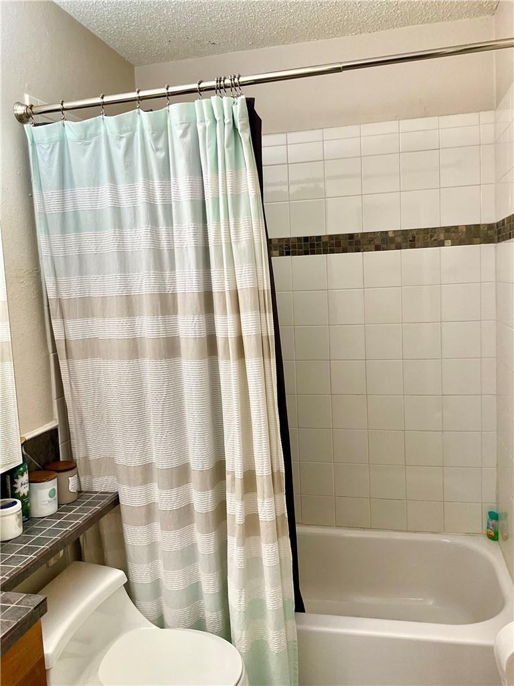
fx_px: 574
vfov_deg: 61.7
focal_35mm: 29
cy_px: 343
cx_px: 257
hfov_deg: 48.2
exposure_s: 1/60
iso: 50
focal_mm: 3
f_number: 1.8
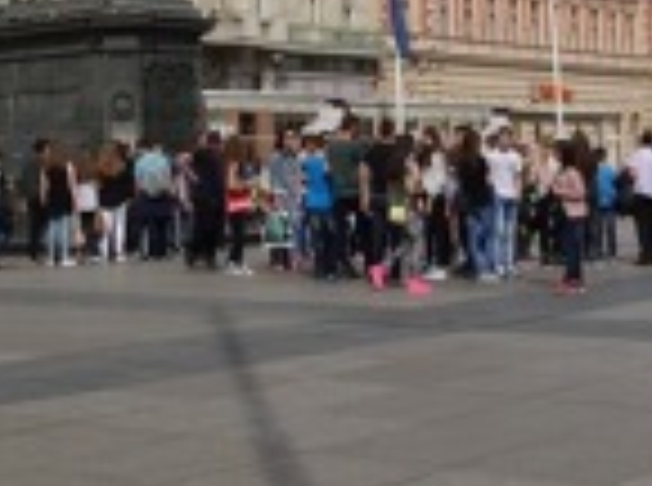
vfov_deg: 17.0
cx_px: 261
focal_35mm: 83
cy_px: -70
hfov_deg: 23.6
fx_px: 1559
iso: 80
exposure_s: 1/1250
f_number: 3.5
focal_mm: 4.1
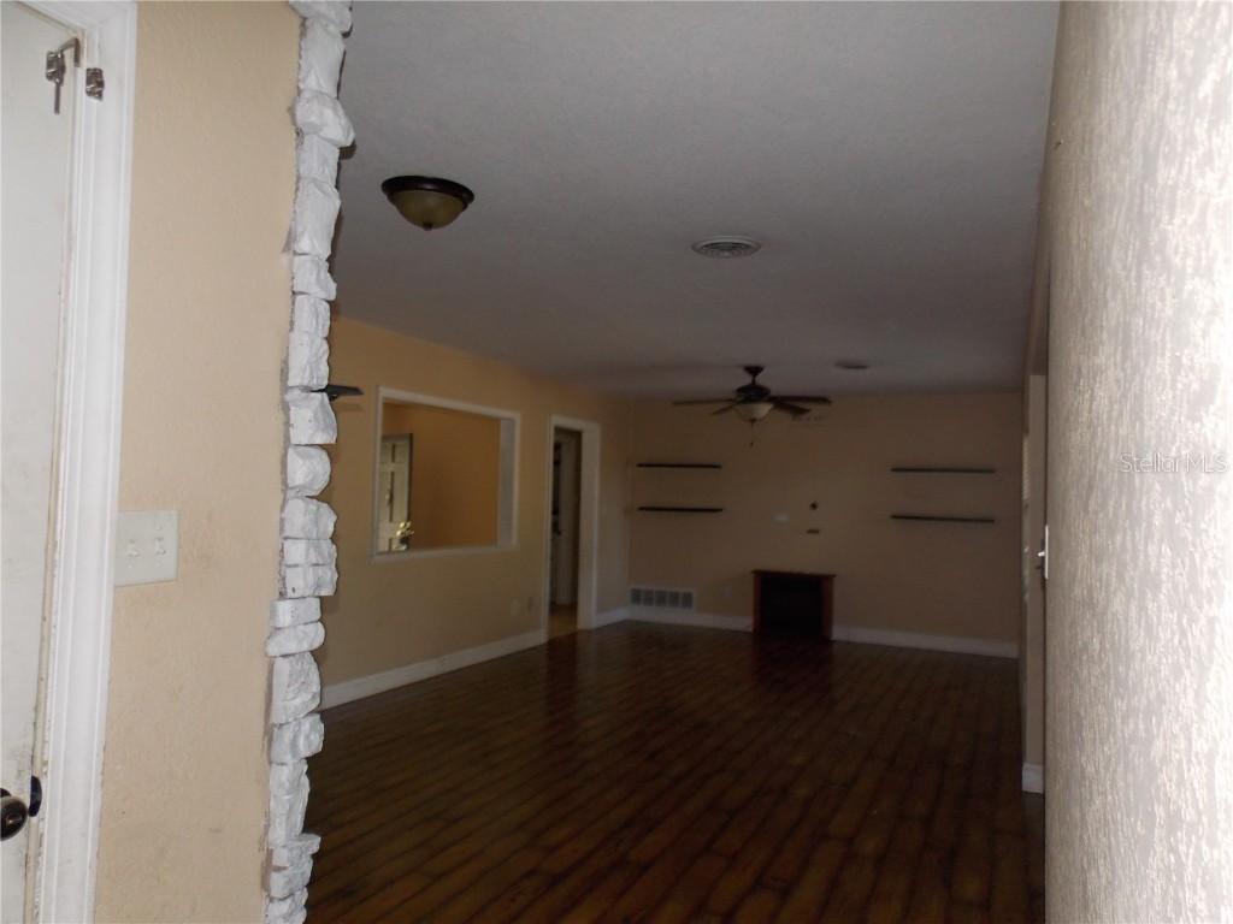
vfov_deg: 56.8
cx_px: 616
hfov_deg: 71.6
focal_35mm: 24
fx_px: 855
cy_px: 462
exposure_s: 1/30
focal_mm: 4.3
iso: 200
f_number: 3.1
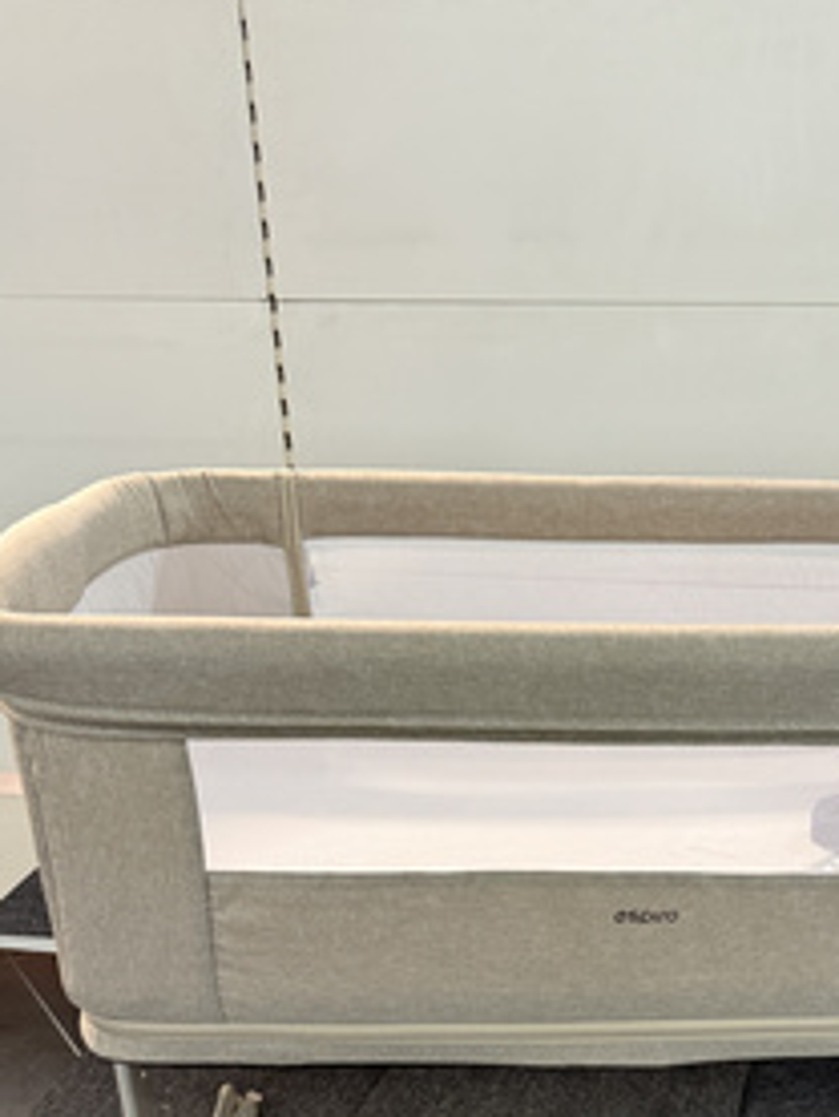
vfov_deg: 45.9
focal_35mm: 39
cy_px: 855
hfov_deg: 36.2
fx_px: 1259
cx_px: 609
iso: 640
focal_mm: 6.76
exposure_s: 1/33
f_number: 1.78
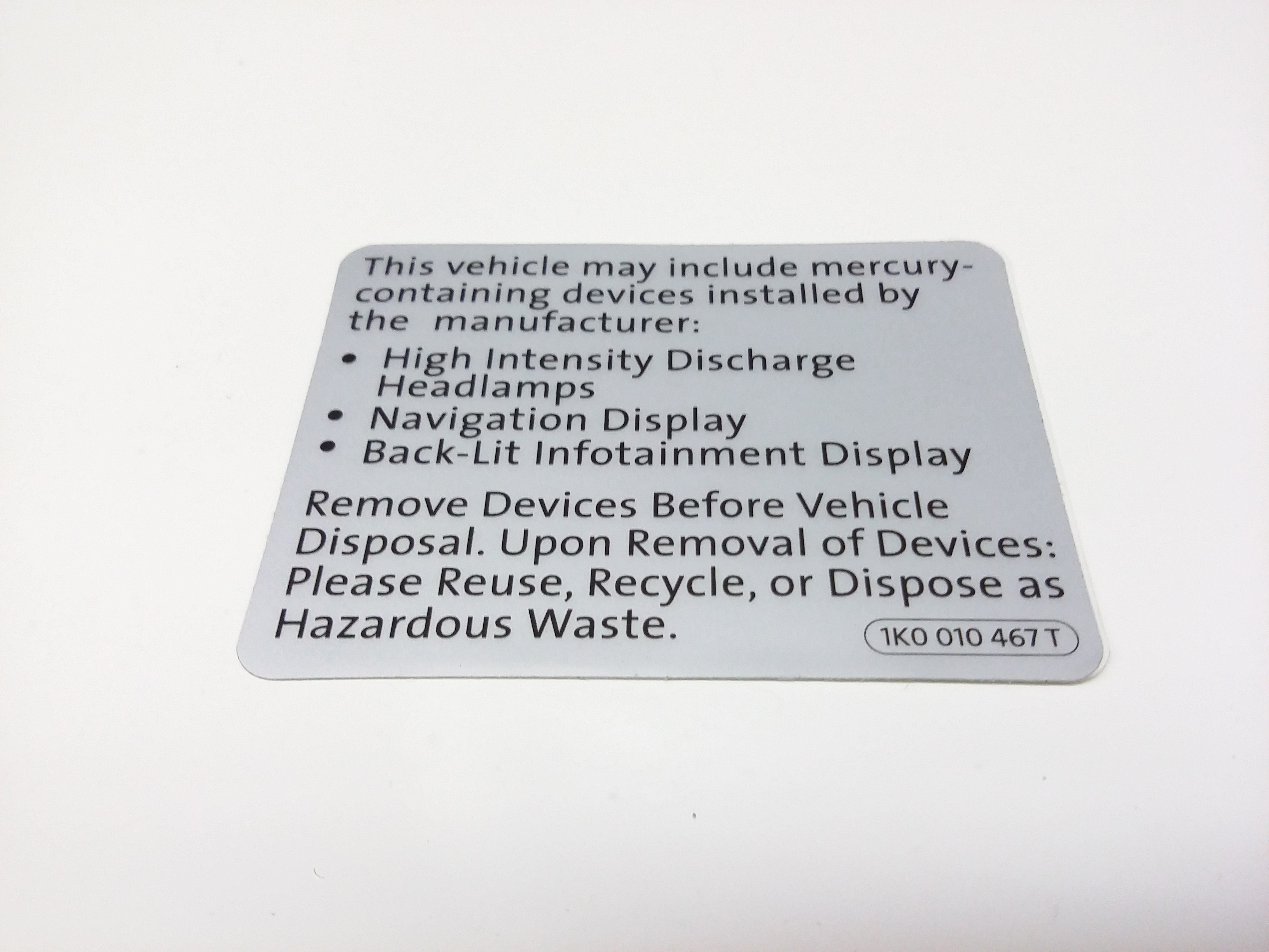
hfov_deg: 56.8
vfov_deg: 44.2
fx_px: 1173
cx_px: 634
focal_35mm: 32
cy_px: 476
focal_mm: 3.4
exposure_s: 1/20
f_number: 2.4
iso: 160
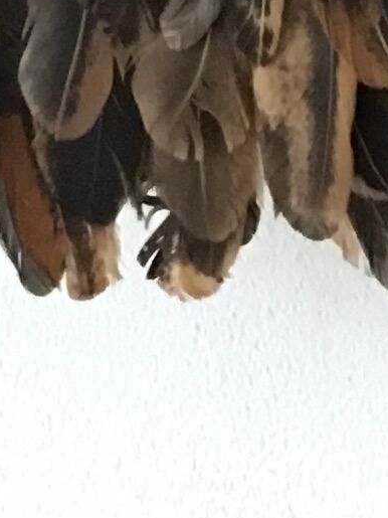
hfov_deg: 6.5
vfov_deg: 7.0
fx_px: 3394
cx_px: 261
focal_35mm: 227
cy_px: -1462
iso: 80
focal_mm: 4.15
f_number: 2.2
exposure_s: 1/10
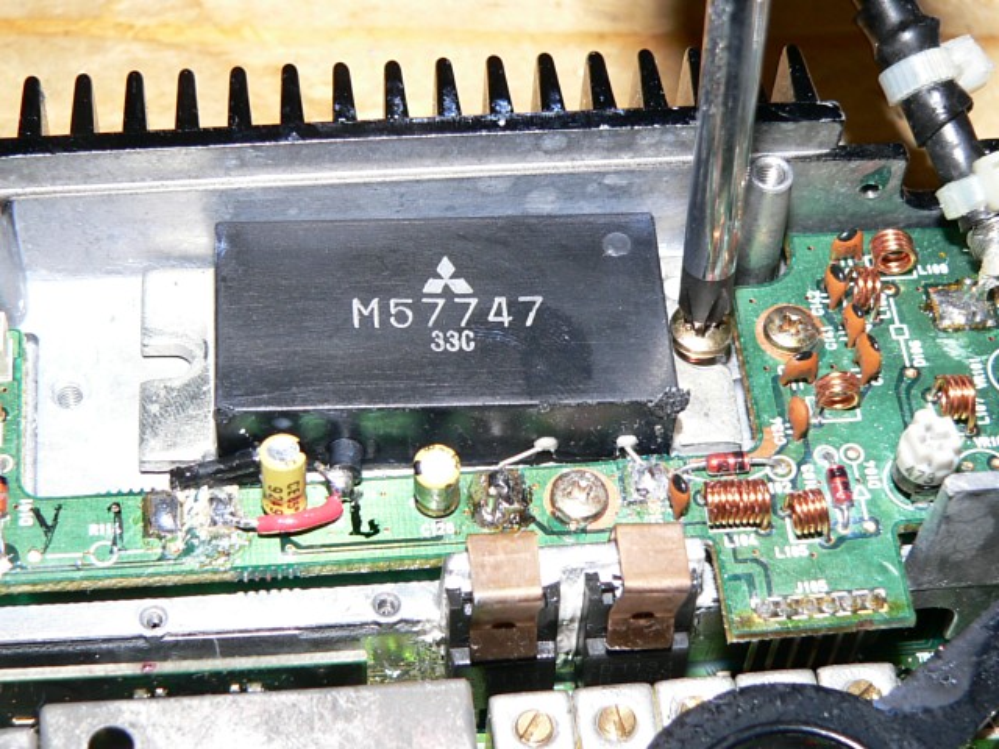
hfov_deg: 26.7
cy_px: 374
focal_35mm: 73
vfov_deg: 20.2
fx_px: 2107
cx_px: 500
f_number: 4
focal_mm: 12.1
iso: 100
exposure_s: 1/30
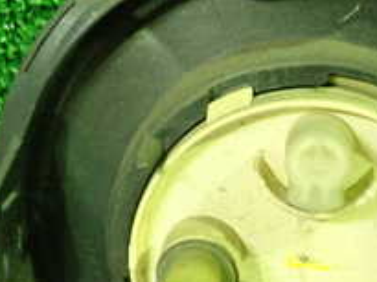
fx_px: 957
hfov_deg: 21.9
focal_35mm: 88
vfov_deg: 16.6
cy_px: 221
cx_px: 322
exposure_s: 1/50
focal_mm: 5.5
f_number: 2.3
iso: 800
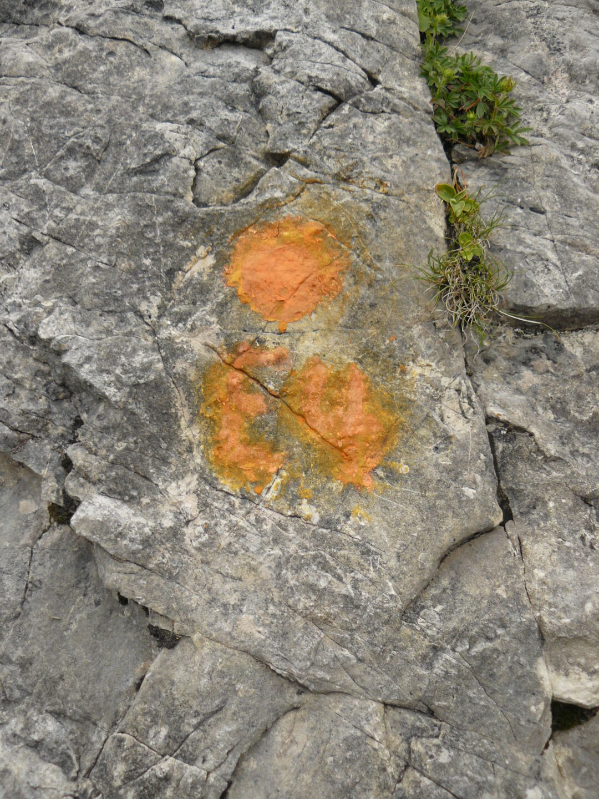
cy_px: 400
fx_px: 831
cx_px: 300
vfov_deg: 51.4
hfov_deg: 39.7
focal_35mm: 36
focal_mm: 6
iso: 100
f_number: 2.8
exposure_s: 1/100
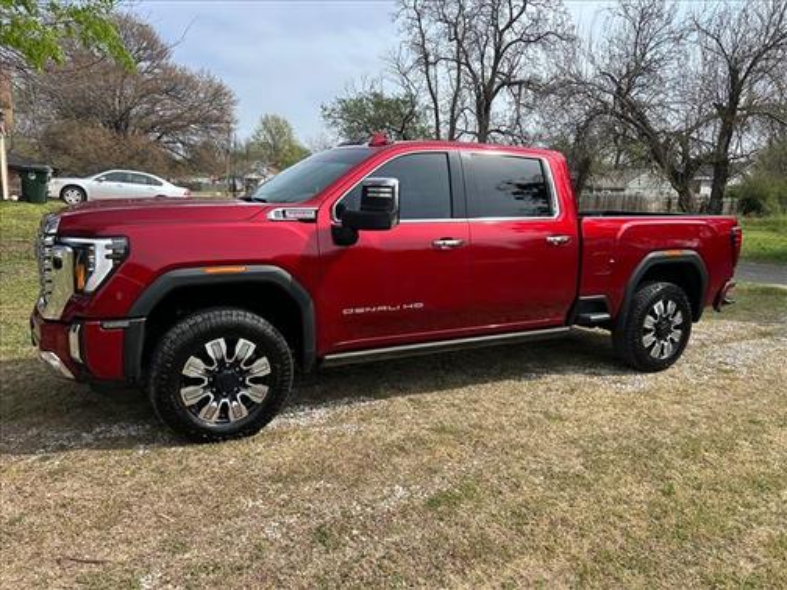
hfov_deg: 67.3
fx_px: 591
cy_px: 295
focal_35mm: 26
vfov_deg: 53.1
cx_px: 394
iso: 50
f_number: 1.5
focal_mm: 5.7
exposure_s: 1/2299
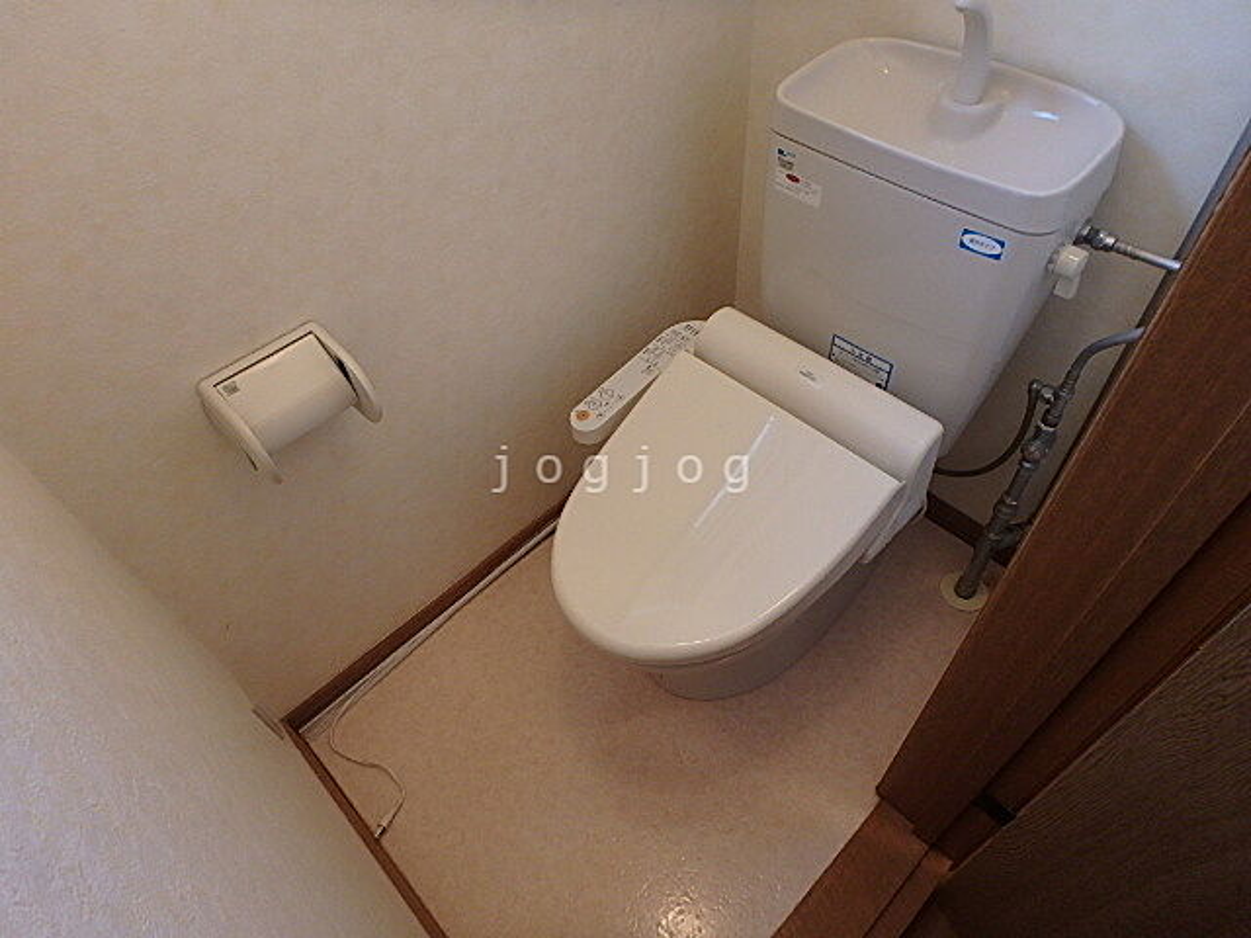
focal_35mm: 21
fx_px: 759
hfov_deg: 79.0
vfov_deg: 63.4
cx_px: 626
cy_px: 469
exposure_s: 1/30
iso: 250
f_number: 3.5
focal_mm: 3.7
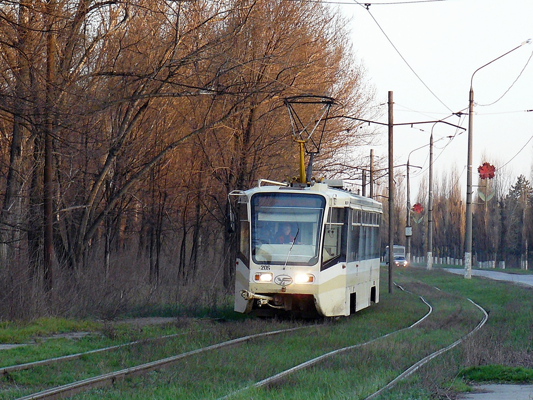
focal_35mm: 104
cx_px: 266
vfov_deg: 14.2
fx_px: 1601
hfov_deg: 18.9
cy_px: 200
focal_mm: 17.3
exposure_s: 1/160
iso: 200
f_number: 3.2
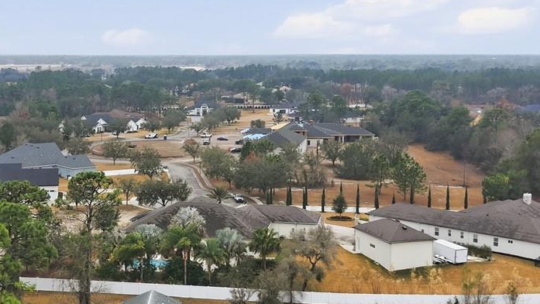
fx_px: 859
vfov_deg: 20.0
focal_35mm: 60
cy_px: 138
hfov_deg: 34.6
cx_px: 180
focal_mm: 8.7
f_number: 1.8
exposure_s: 1/1250
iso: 100
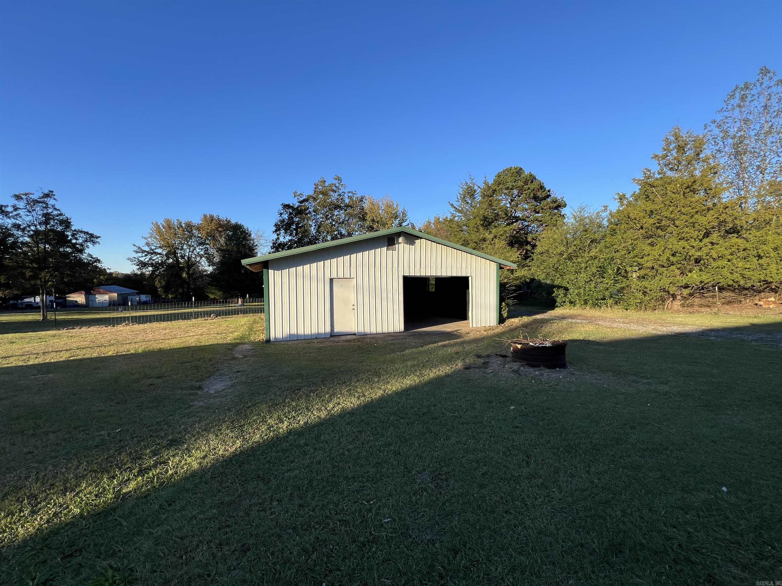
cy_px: 293
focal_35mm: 13
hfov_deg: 106.2
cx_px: 391
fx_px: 294
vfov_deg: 89.9
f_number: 1.8
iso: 32
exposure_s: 1/919
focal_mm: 1.57
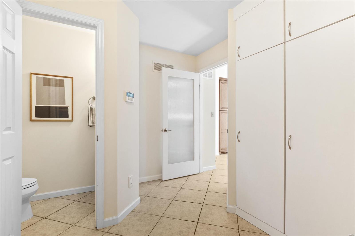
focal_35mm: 16
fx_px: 158
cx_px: 178
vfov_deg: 73.7
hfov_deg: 96.7
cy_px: 118
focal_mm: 8
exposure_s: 1/3
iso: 400
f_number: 8
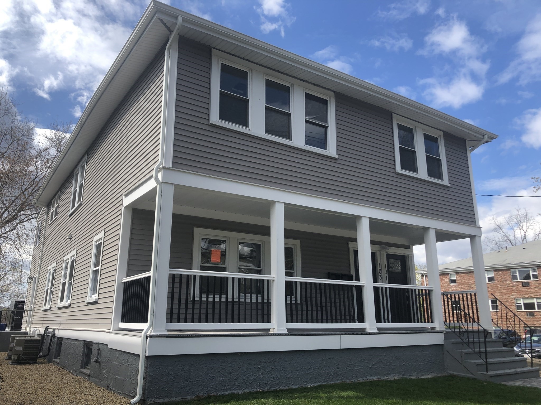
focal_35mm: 28
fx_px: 438
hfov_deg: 63.4
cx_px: 270
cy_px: 202
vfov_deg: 49.7
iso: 20
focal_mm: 3.99
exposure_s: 1/1412
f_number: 1.8
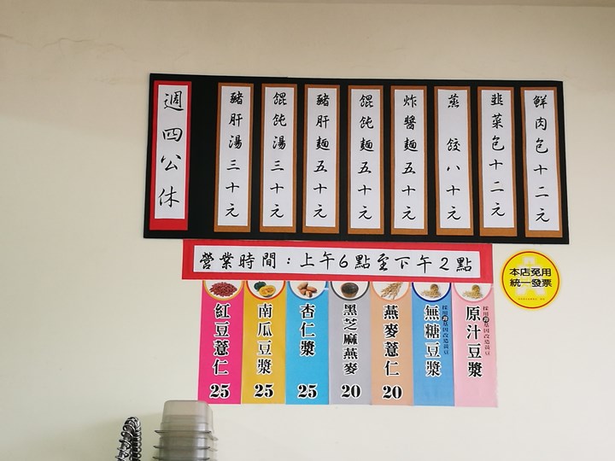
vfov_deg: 23.7
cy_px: 230
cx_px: 308
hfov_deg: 31.2
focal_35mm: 62
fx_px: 1102
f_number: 2.2
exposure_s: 1/30
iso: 160
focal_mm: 4.5
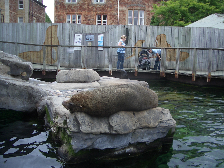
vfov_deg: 40.7
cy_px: 84
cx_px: 112
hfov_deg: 52.6
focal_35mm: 35
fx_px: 226
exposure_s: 1/400
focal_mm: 5.8
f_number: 2.6
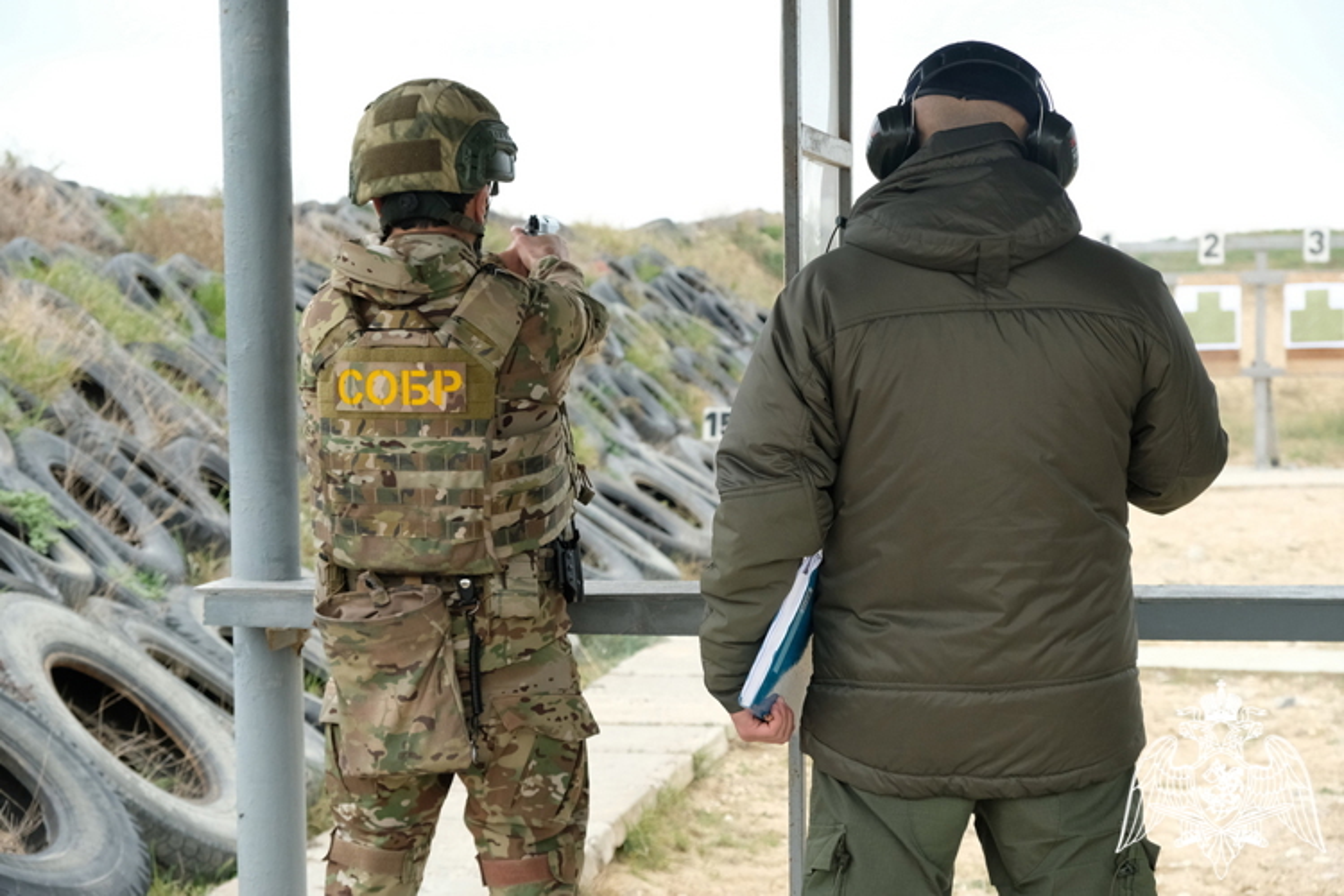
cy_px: 448
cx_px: 672
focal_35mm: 83
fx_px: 3098
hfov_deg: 24.5
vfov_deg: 16.5
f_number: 5.6
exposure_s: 1/340
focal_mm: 55
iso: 2000
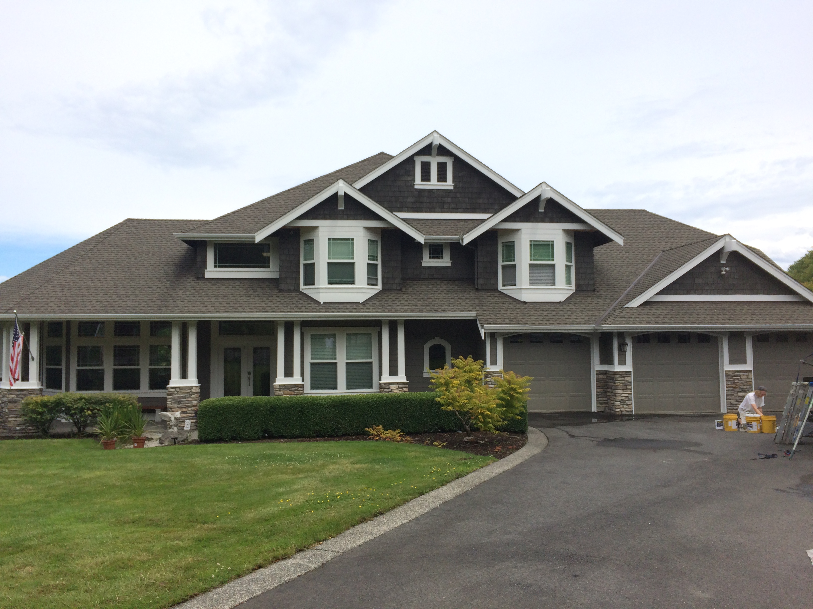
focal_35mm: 29
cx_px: 406
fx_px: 681
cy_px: 304
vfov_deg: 48.2
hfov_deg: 61.7
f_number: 2.2
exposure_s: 1/2283
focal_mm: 4.15
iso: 32
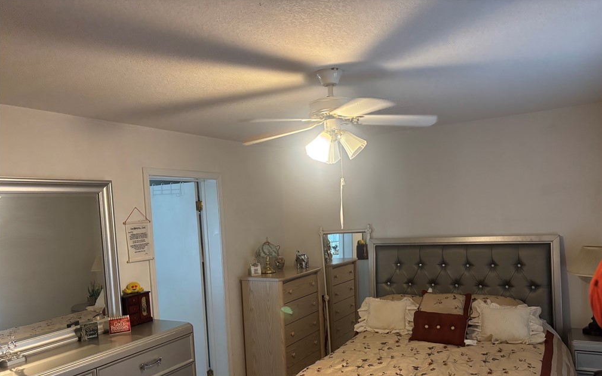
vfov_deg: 44.3
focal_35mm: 28
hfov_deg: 66.5
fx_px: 459
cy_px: 227
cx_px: 304
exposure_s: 1/60
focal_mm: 5.96
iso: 320
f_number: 1.6
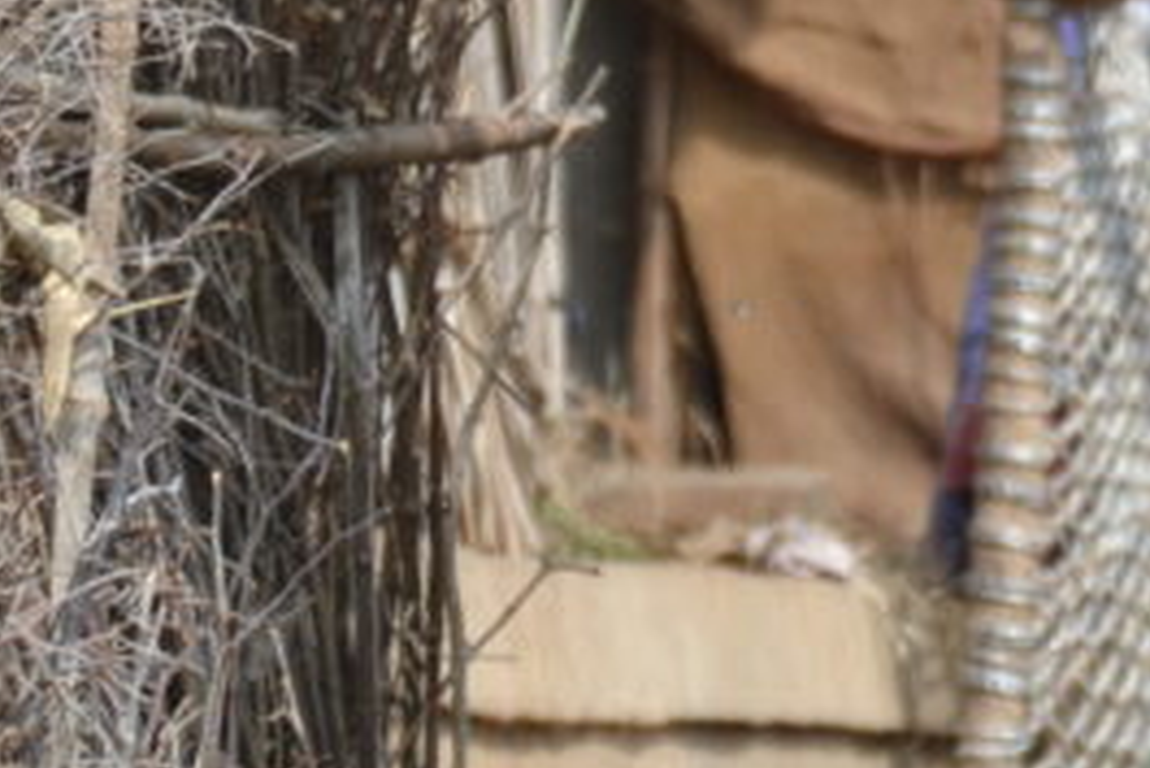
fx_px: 31701
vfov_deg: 1.4
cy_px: 219
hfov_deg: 2.1
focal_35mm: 992
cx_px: 1727
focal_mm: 175
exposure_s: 1/500
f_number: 5.6
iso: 200
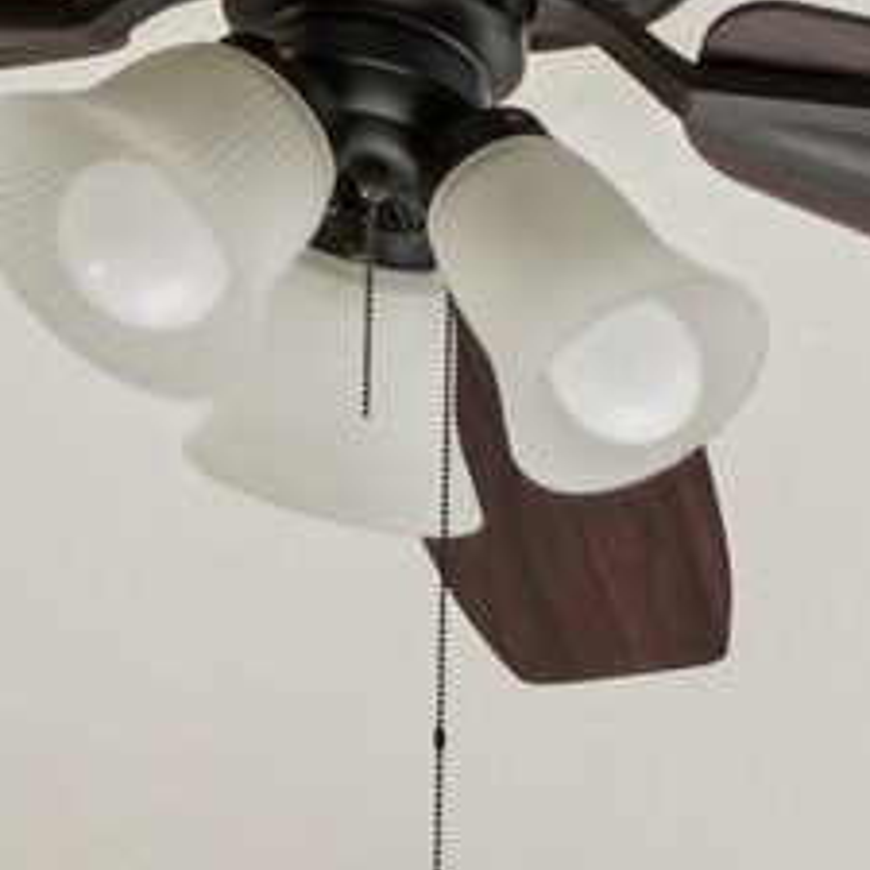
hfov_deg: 11.3
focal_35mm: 124
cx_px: 2192
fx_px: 3526
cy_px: 2218
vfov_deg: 11.3
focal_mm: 16
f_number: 8
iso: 400
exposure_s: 1/200
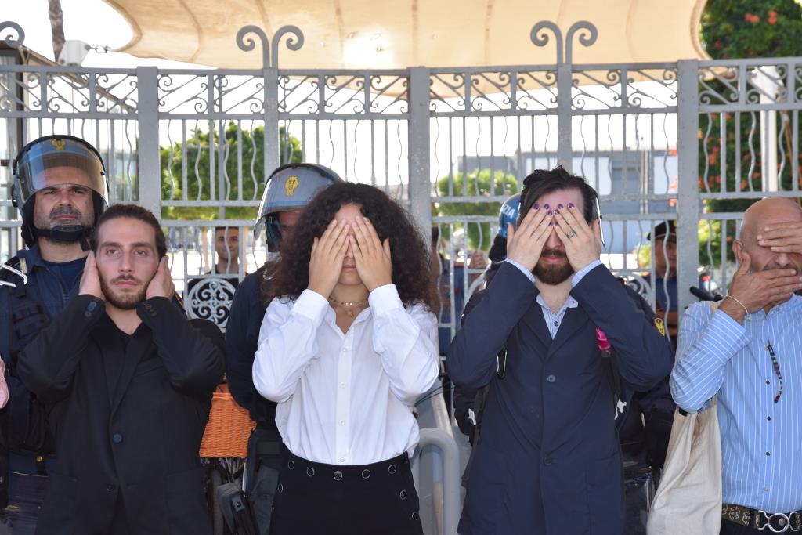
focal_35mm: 68
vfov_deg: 20.2
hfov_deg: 29.9
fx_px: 1504
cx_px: 401
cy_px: 268
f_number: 5.6
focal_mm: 45
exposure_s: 1/125
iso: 100
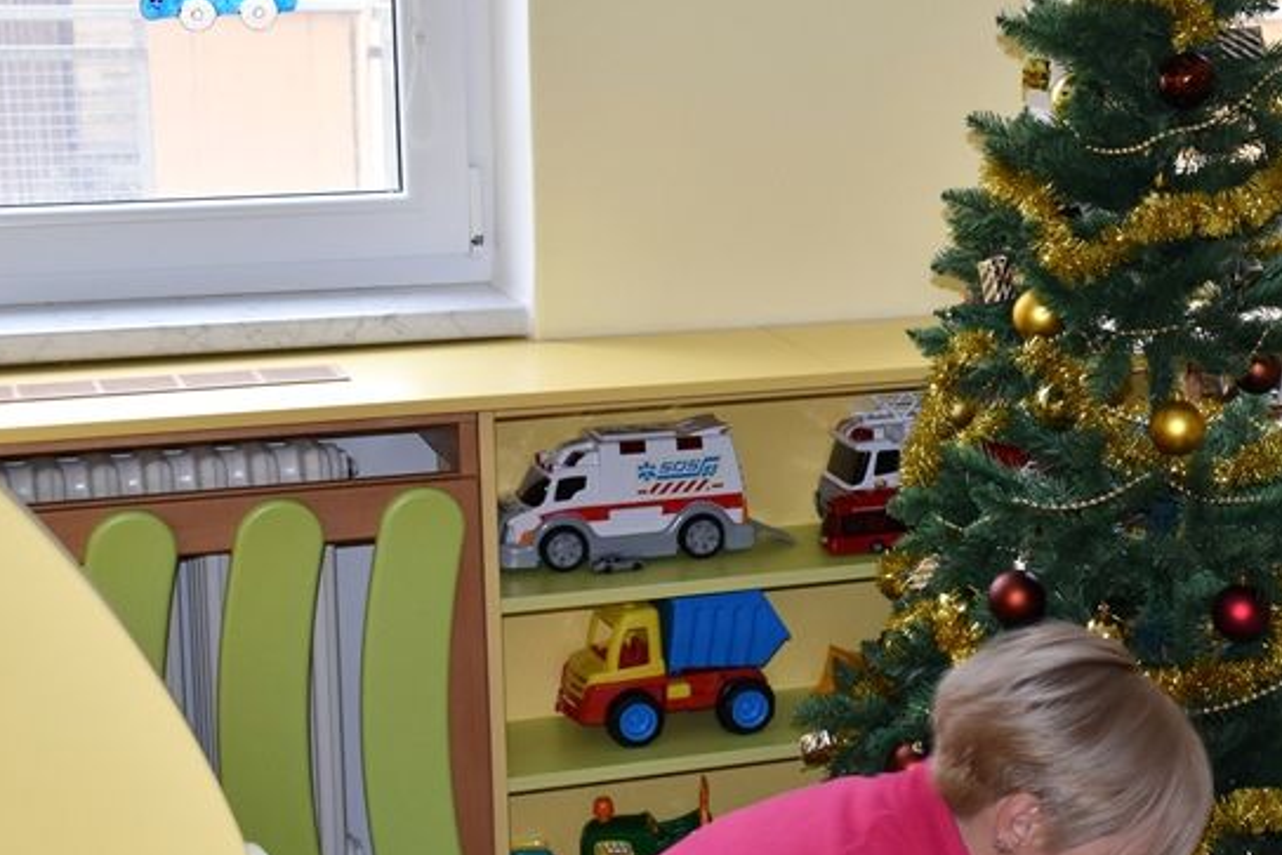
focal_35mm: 79
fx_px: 2814
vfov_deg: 17.3
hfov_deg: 25.0
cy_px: 425
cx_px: 1110
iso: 1400
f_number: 5
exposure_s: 1/60
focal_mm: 28
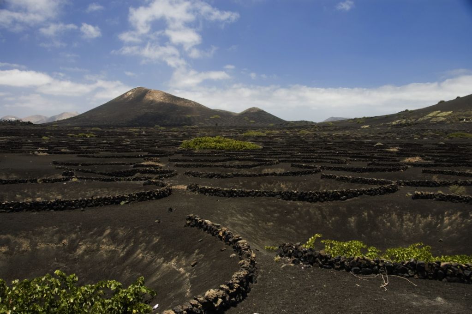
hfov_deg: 57.3
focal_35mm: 33
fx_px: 432
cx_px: 236
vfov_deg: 39.9
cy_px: 157
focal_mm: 22
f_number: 6.3
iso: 200
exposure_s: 1/160
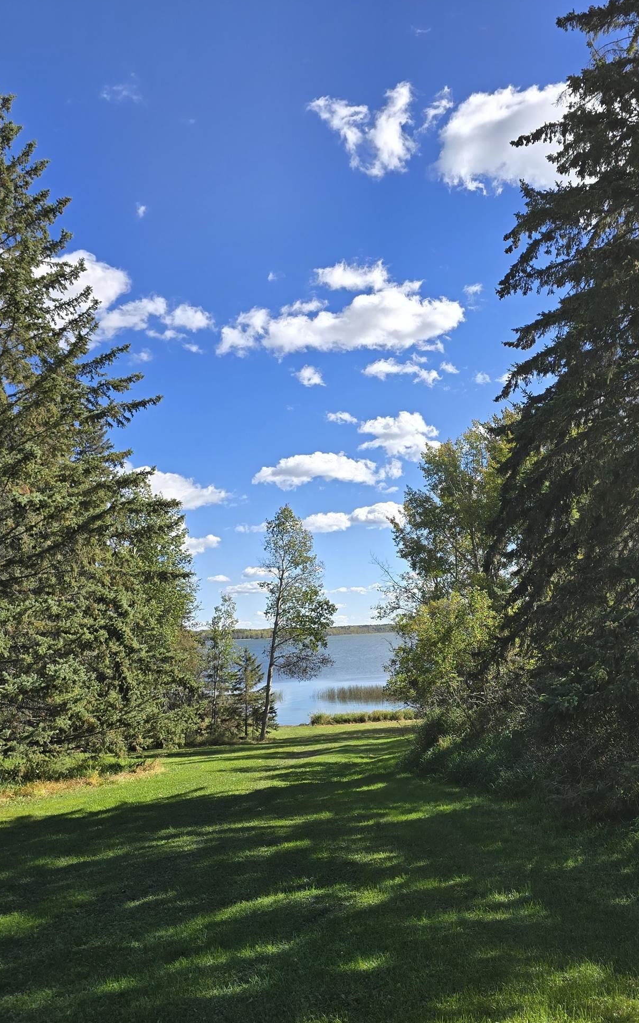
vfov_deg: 64.4
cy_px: 577
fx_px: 808
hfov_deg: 42.4
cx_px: 444
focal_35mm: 29
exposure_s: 1/532
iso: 12
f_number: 1.7
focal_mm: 6.3
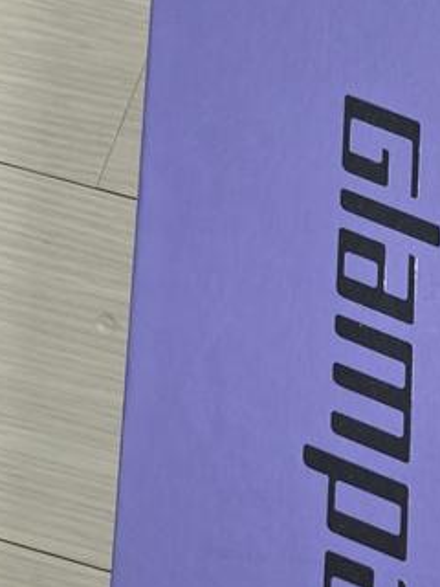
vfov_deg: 20.6
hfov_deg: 14.7
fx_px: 1559
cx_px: 711
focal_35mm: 92
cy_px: 581
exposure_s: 1/120
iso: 1000
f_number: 1.7
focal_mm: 6.3
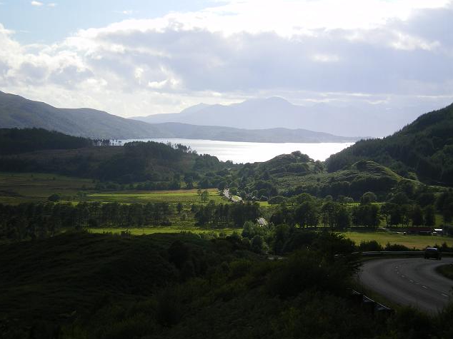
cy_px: 171
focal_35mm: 100
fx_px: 1308
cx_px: 226
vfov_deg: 14.8
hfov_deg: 19.6
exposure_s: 1/160
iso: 64
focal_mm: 16.3
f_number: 7.8
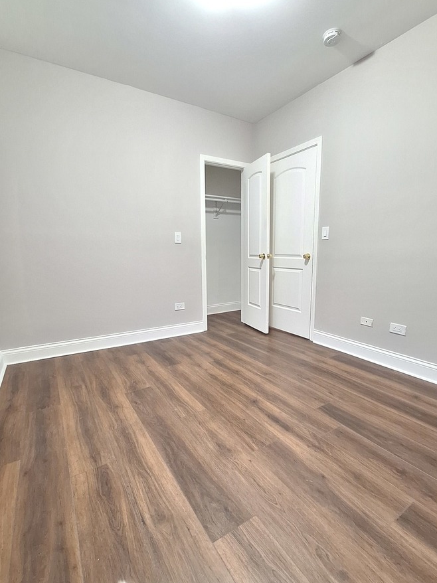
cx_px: 226
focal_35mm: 16
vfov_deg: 94.5
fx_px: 269
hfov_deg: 78.0
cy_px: 286
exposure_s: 1/40
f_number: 2.2
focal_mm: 1.74
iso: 160
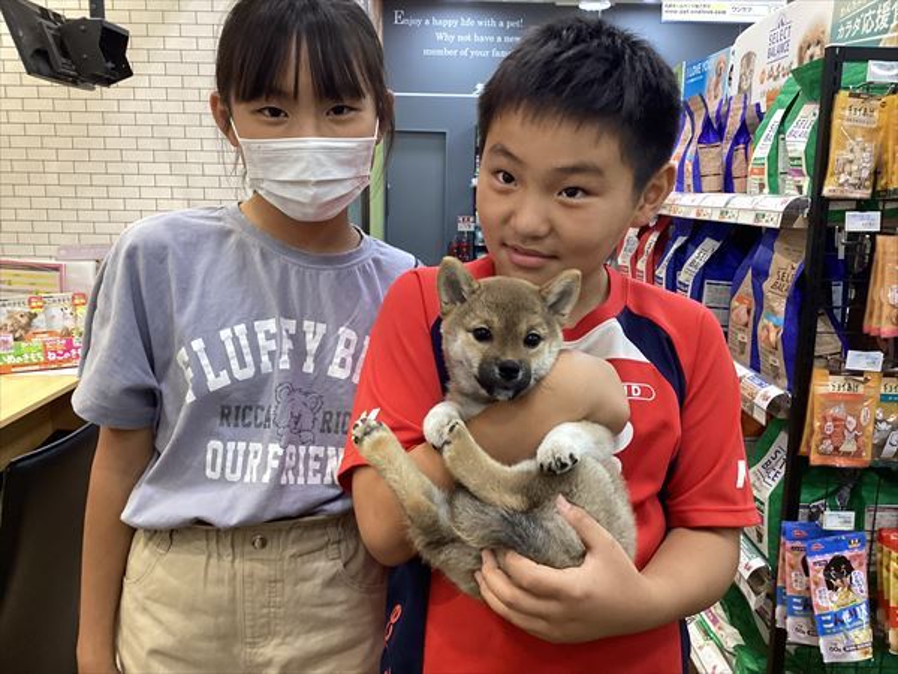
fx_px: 804
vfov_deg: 45.4
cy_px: 337
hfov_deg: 58.4
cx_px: 449
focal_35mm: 31
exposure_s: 1/50
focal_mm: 3.3
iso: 250
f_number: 2.4
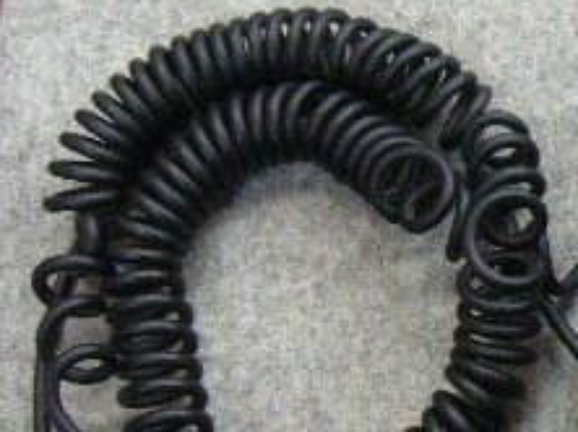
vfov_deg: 14.6
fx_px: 1685
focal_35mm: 101
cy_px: 224
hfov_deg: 17.7
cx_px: 828
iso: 125
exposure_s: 1/13
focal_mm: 5.8
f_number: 2.8
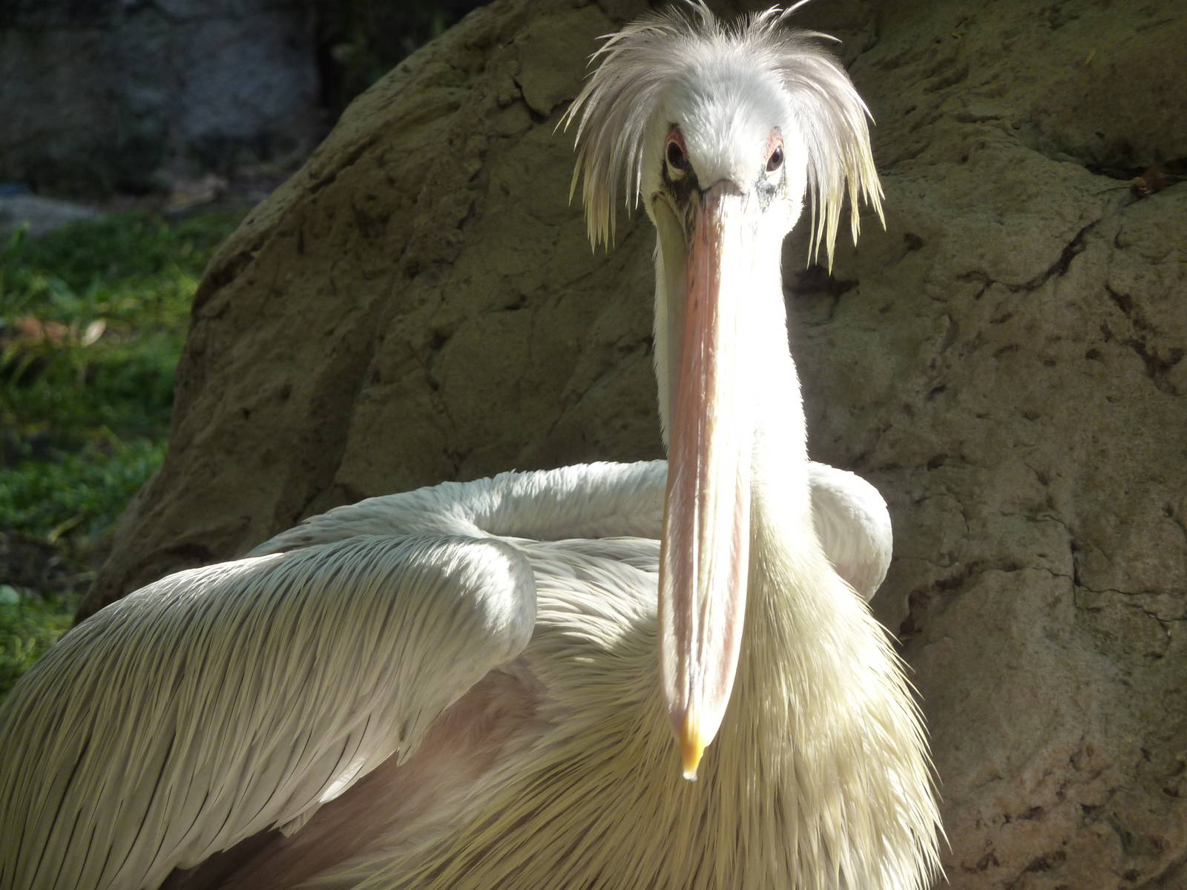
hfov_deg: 8.8
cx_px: 594
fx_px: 7715
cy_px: 445
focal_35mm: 225
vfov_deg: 6.6
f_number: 4.6
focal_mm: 37
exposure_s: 1/160
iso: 125
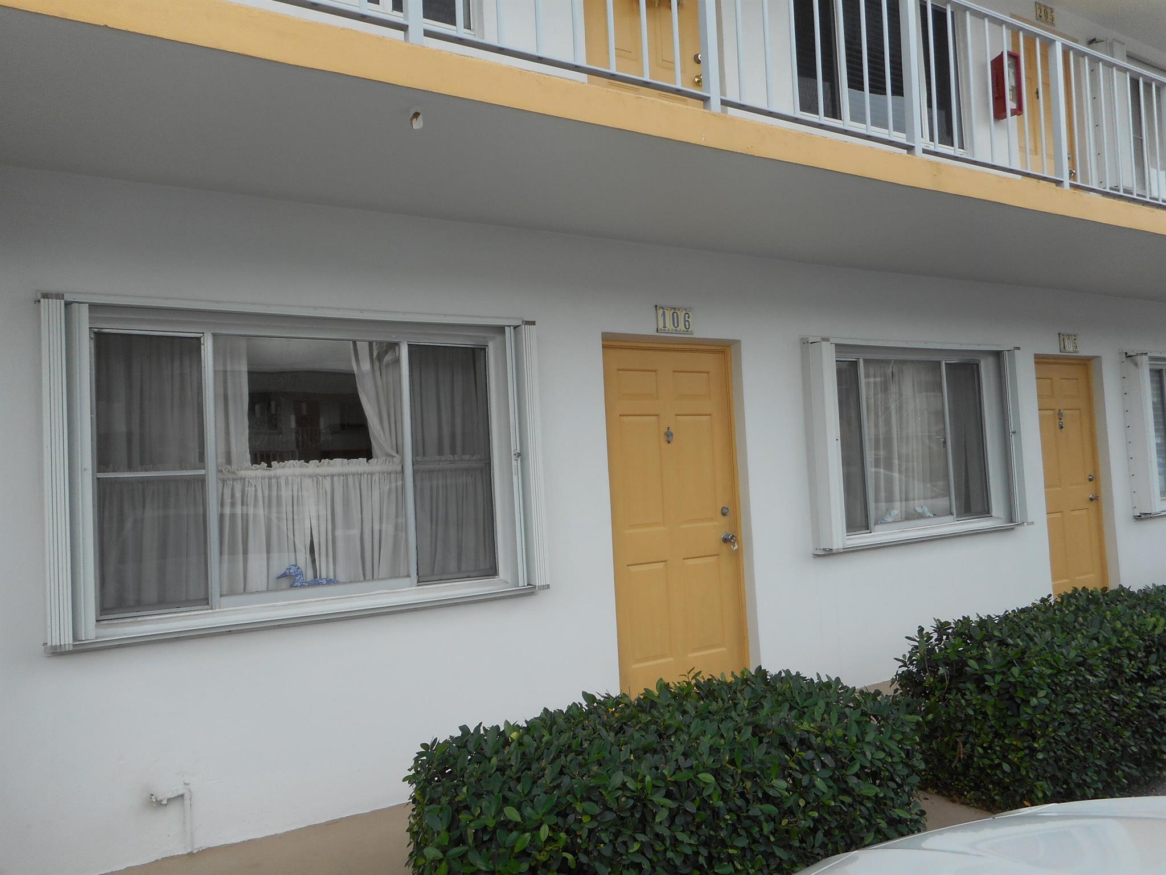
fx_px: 842
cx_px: 583
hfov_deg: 69.4
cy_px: 438
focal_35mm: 25
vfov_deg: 54.9
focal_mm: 4.5
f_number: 3.7
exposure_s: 1/400
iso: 80
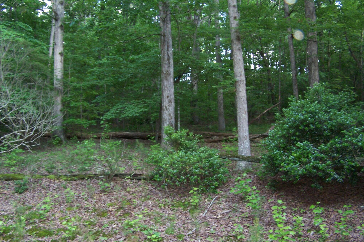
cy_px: 120
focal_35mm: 40
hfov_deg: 48.5
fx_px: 404
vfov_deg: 33.4
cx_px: 183
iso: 140
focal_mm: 6.3
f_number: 2.8
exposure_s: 1/60
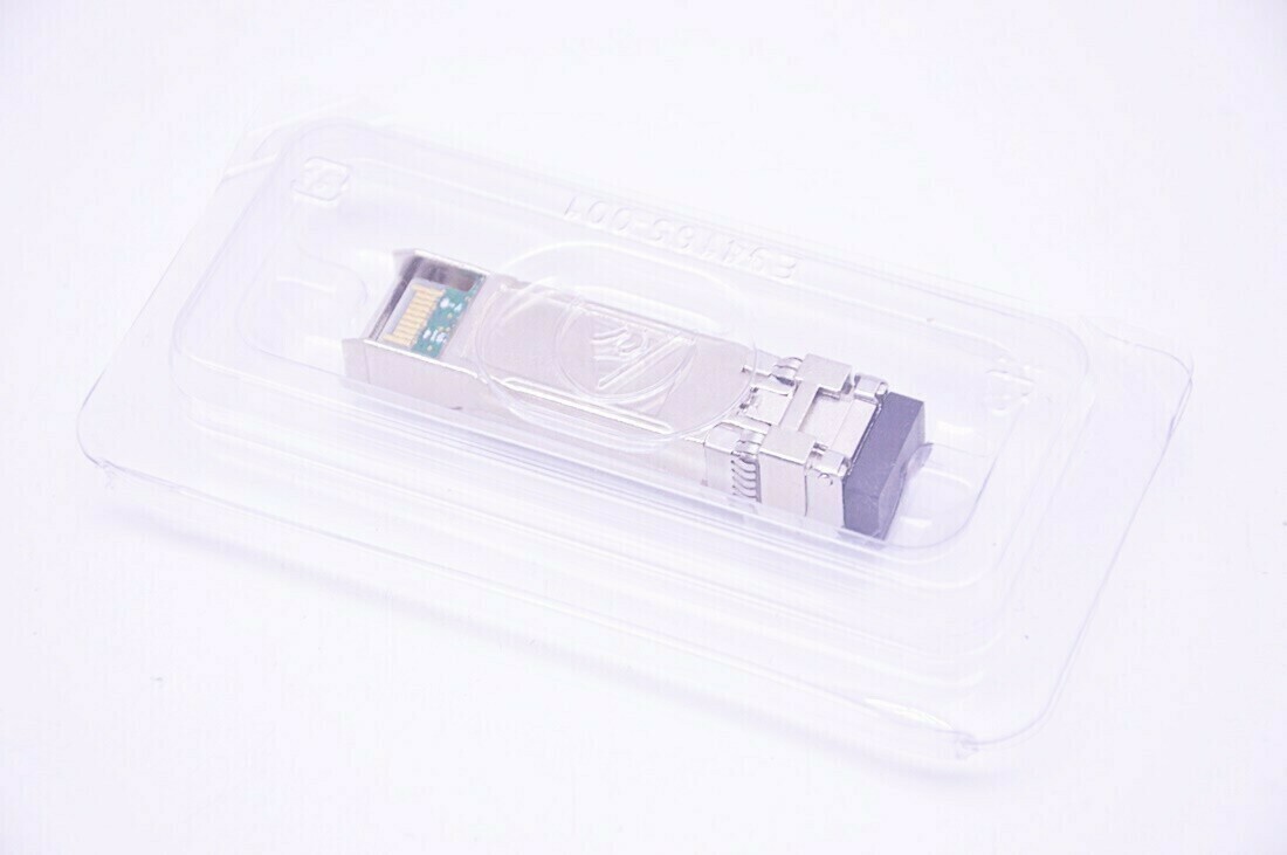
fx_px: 4821
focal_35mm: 135
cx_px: 644
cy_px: 428
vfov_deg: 10.1
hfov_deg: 15.2
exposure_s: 1/160
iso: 400
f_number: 5.6
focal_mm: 90
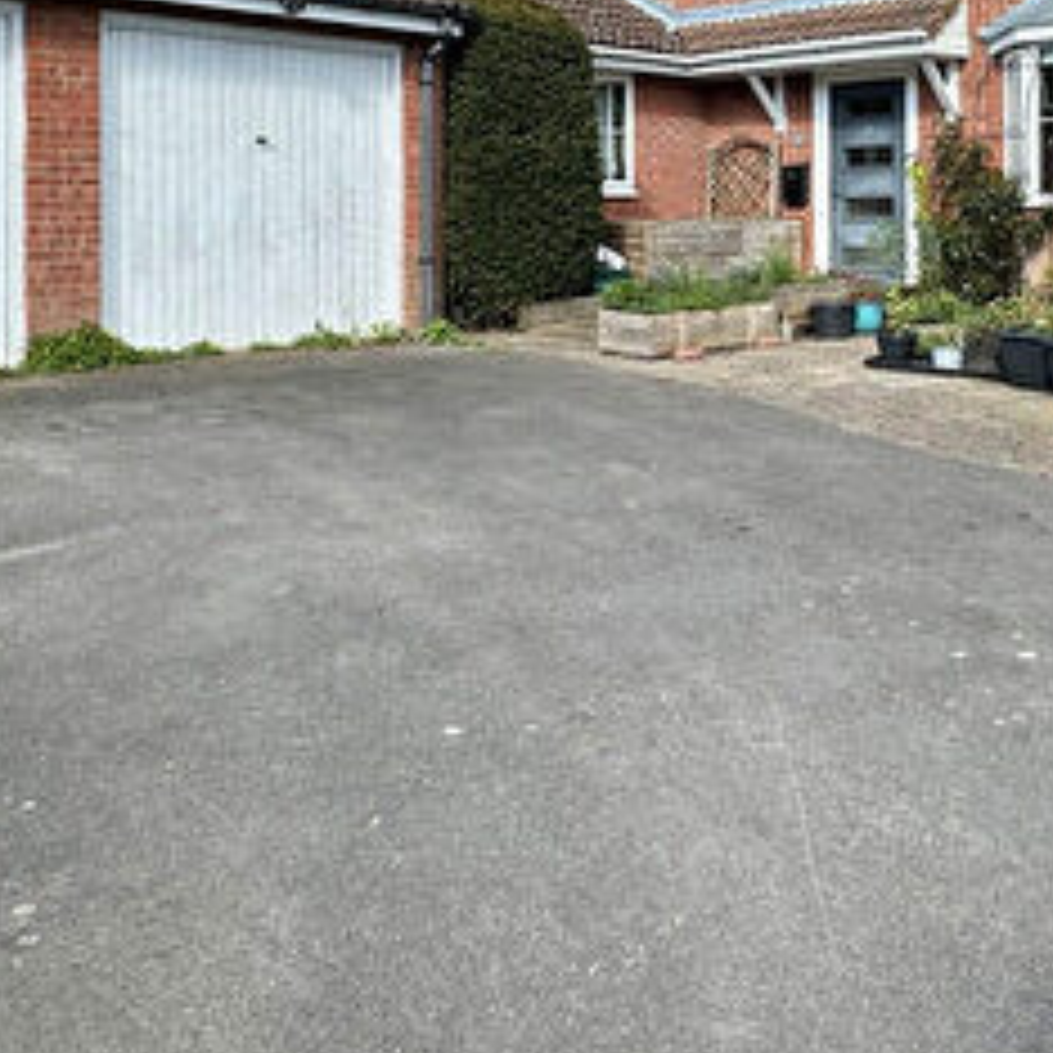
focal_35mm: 37
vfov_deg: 39.5
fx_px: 1273
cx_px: 720
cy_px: -2
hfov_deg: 44.1
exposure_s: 1/754
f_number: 2.2
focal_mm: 2.22
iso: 40
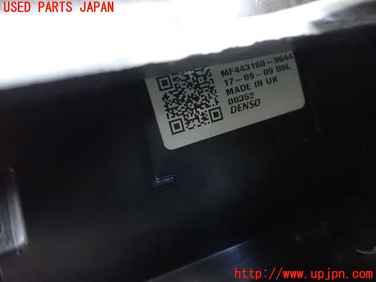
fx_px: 326
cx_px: 188
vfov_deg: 46.8
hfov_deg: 60.0
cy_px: 141
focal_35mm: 30
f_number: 2.3
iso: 1600
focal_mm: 5.4
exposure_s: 1/10
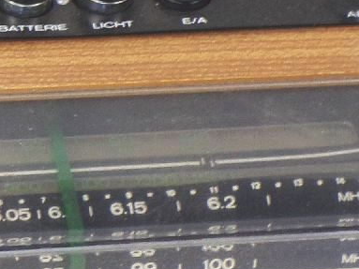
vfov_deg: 8.3
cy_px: 134
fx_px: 1845
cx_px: -142
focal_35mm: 178
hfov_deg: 10.8
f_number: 3.3
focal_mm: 6.6
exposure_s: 1/34
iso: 80
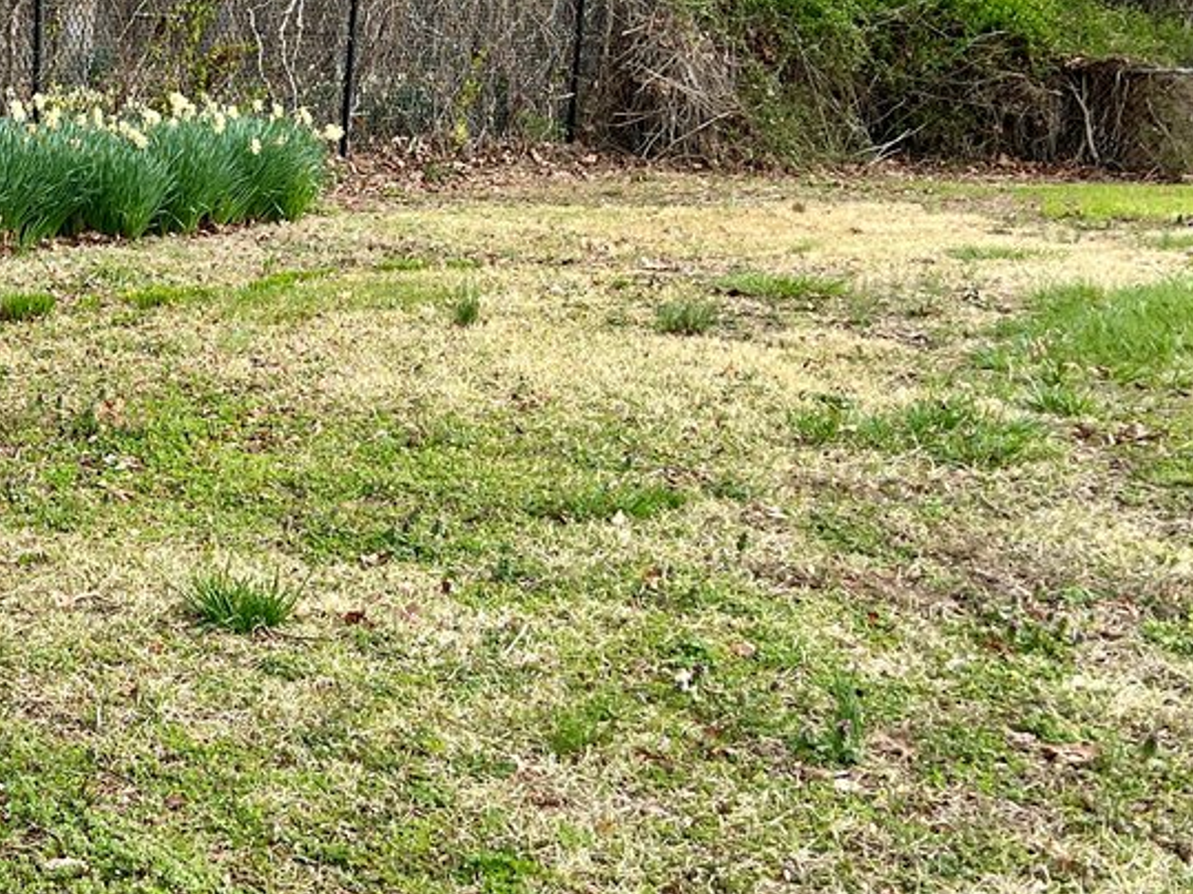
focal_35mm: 73
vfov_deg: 19.9
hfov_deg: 24.9
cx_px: -112
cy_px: 134
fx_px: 2515
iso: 50
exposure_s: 1/544
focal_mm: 5.7
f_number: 1.5
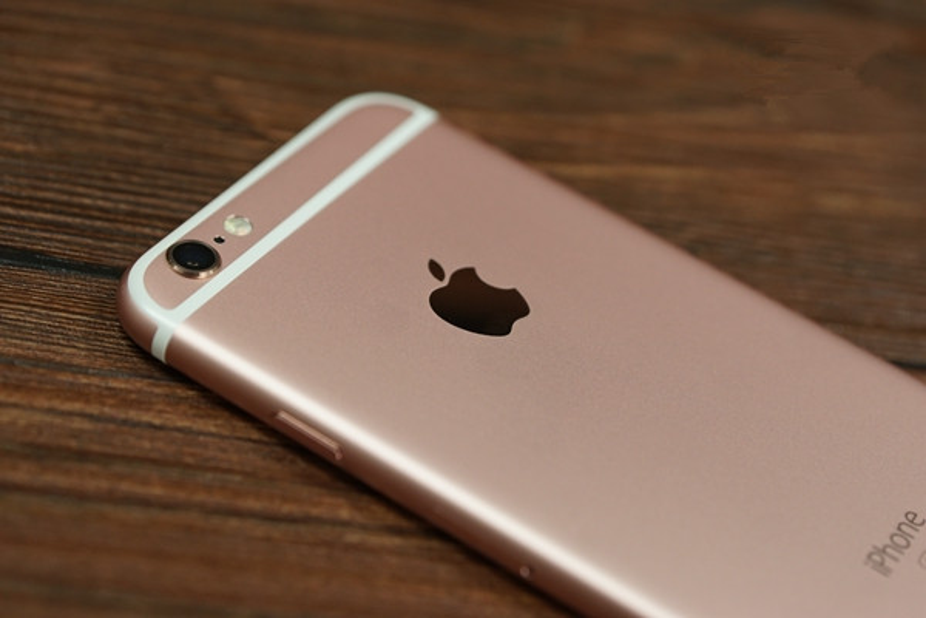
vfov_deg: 13.0
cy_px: 309
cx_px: 463
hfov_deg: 19.5
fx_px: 2701
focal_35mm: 105
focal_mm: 70
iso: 400
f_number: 4
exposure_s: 1/40
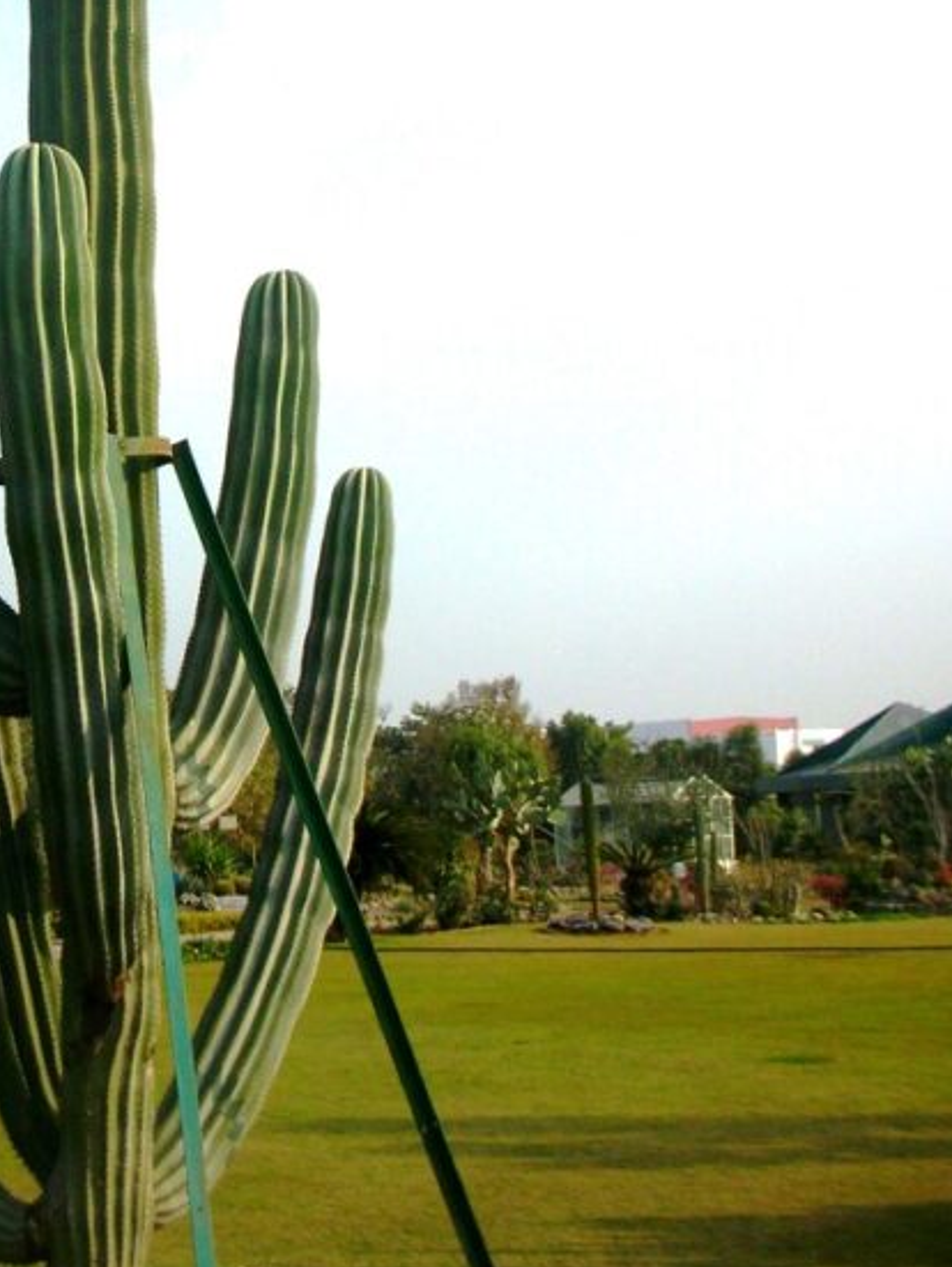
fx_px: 2381
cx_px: 106
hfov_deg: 22.1
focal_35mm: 65
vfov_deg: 28.7
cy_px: 138
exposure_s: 1/114
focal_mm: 5.8
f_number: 8.5
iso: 50
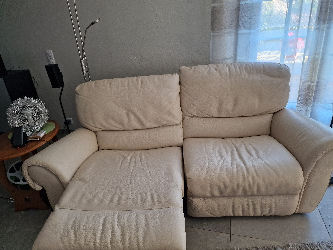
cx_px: 166
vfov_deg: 58.9
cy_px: 125
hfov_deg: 73.9
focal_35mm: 23
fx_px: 221
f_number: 1.8
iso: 200
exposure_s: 1/120
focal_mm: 6.4
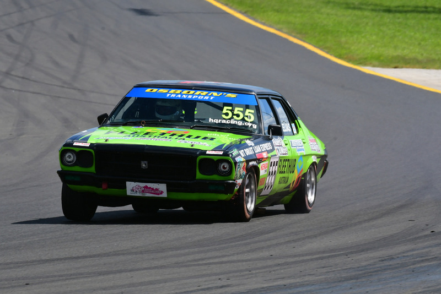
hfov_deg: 3.4
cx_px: 220
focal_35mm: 600
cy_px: 147
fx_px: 7352
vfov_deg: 2.3
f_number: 13
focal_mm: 400
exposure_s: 1/500
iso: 400
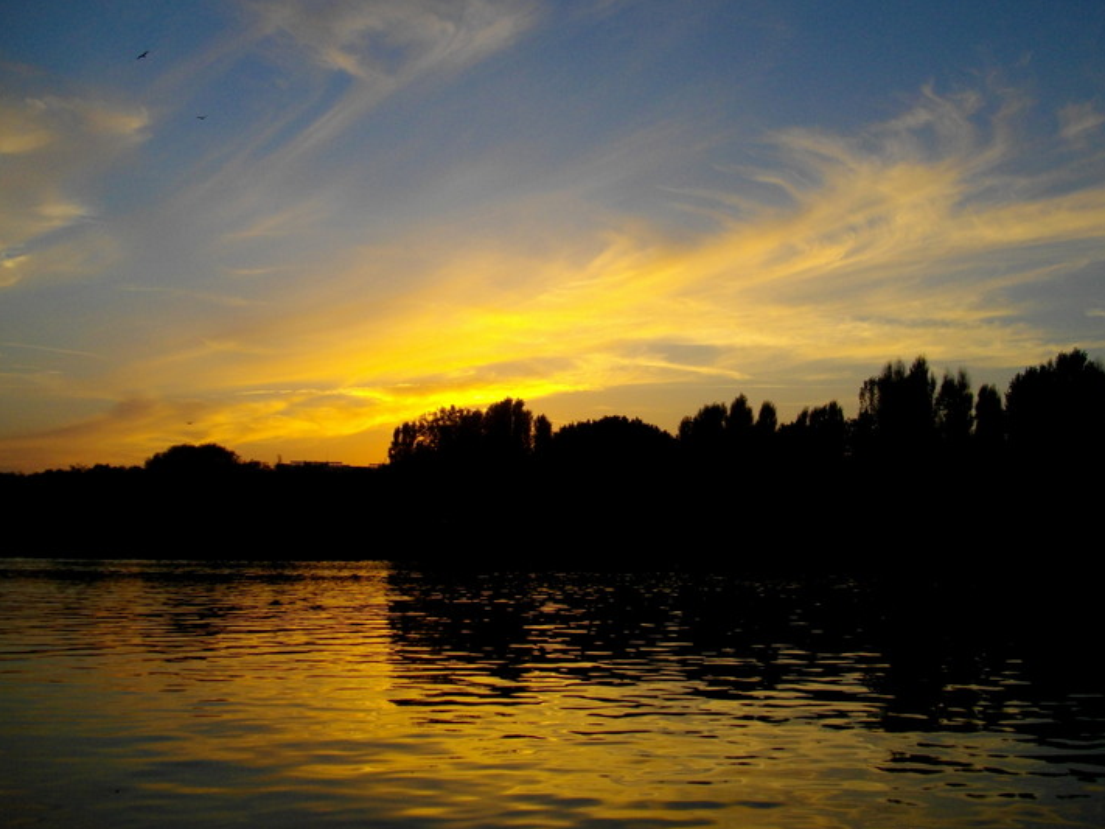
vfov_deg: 39.6
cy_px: 367
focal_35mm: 36
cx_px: 594
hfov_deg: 51.3
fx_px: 1149
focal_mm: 5.7
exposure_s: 1/500
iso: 100
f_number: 5.5
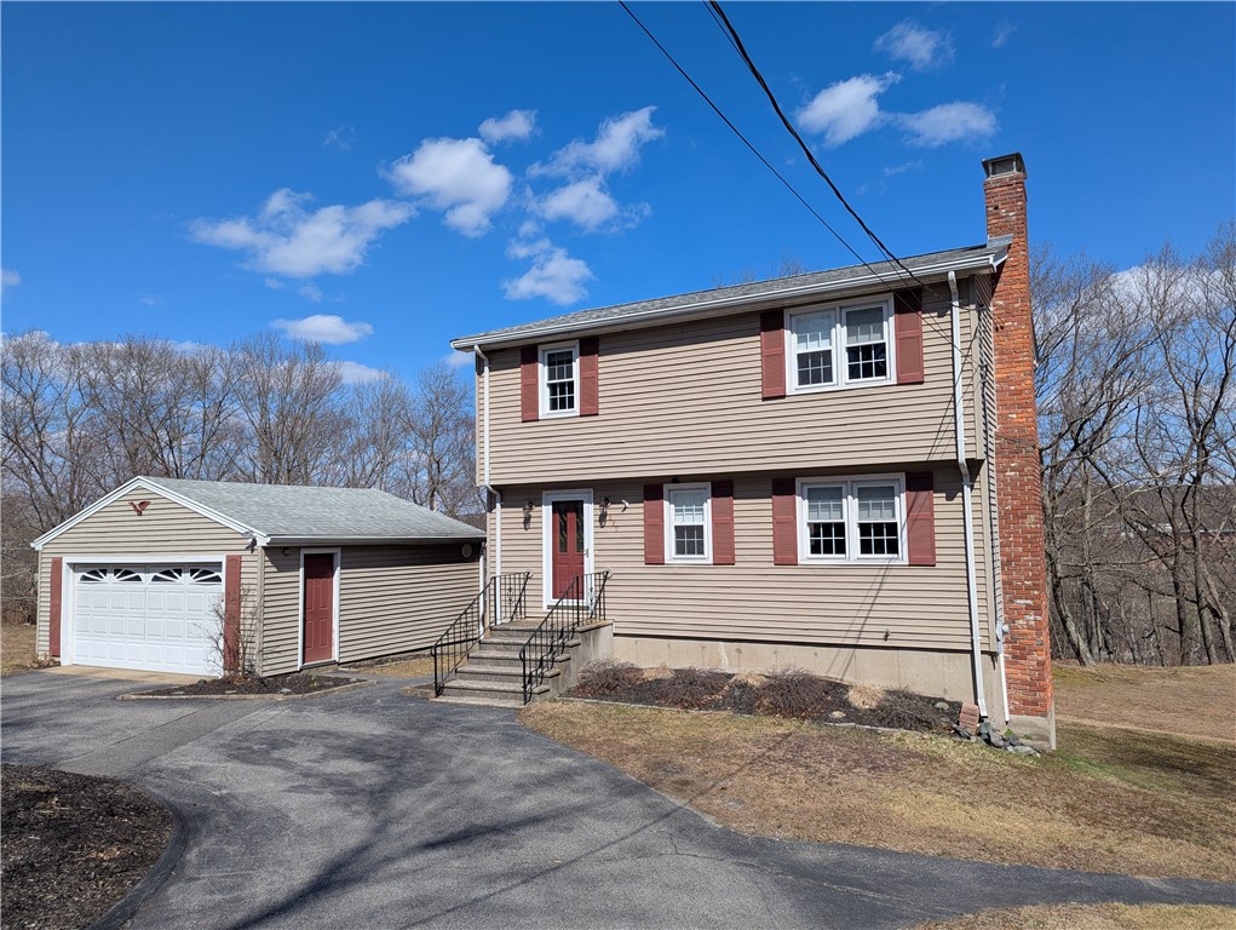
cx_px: 618
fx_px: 858
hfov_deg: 71.5
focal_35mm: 24
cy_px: 465
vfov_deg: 56.9
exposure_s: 1/2762
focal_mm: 6.81
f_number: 1.85
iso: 40
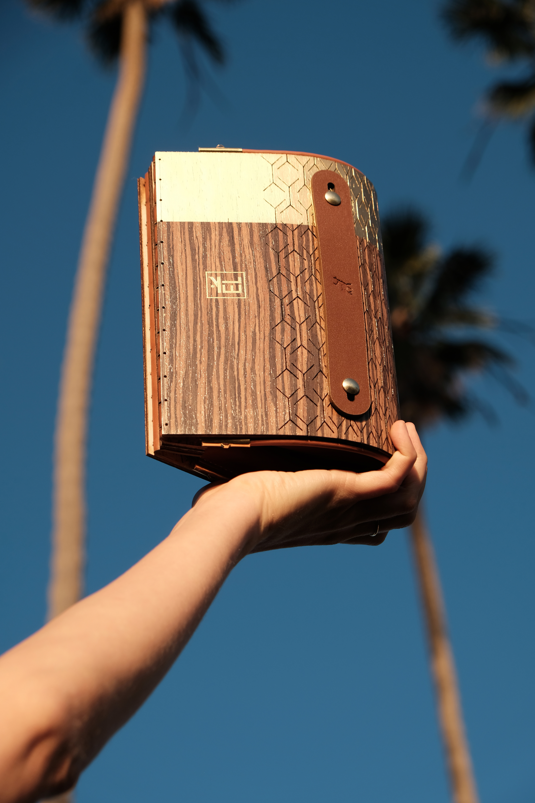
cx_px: 268
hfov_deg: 16.5
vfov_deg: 24.5
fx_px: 1850
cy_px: 402
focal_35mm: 83
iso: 200
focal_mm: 55
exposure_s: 1/300
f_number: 5.6
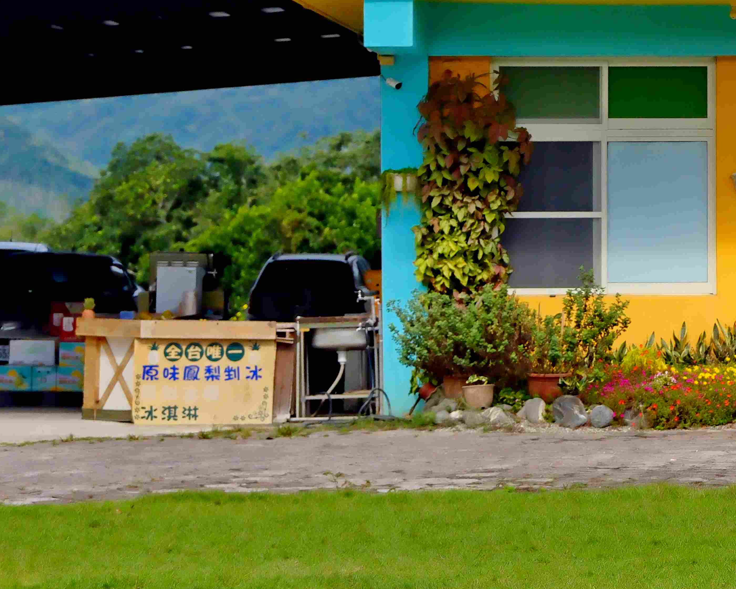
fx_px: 4226
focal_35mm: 194
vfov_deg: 7.9
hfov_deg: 9.8
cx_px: 972
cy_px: -48
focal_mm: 50
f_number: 2.8
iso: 500
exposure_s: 1/8500
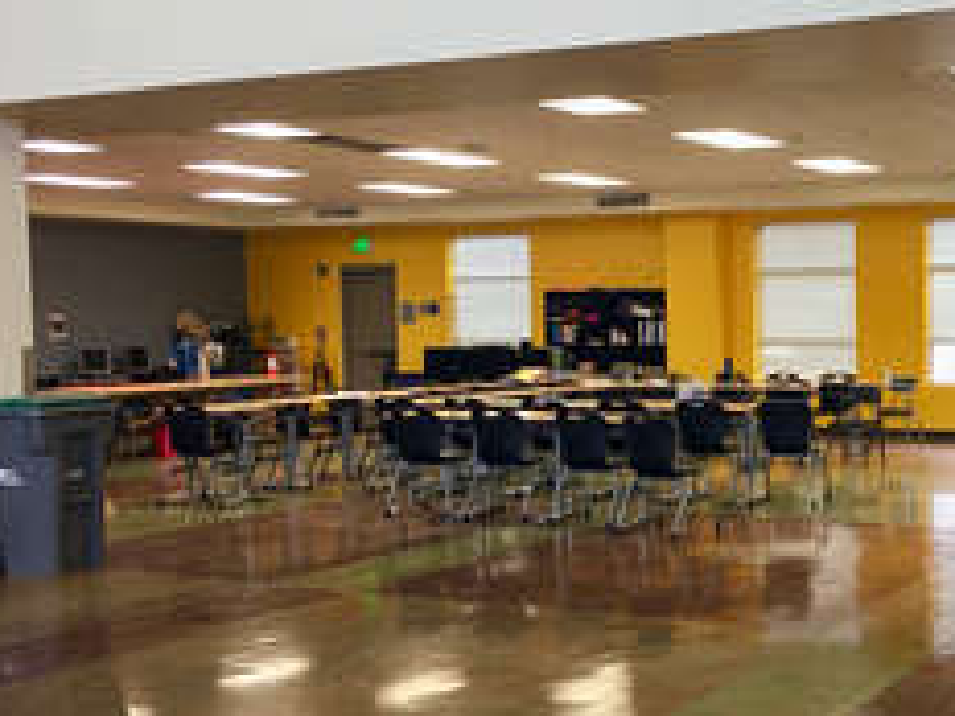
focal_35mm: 50
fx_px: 1379
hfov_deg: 36.5
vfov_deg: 29.1
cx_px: 803
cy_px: 416
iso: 32
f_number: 2.2
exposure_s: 1/30
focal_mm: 4.15
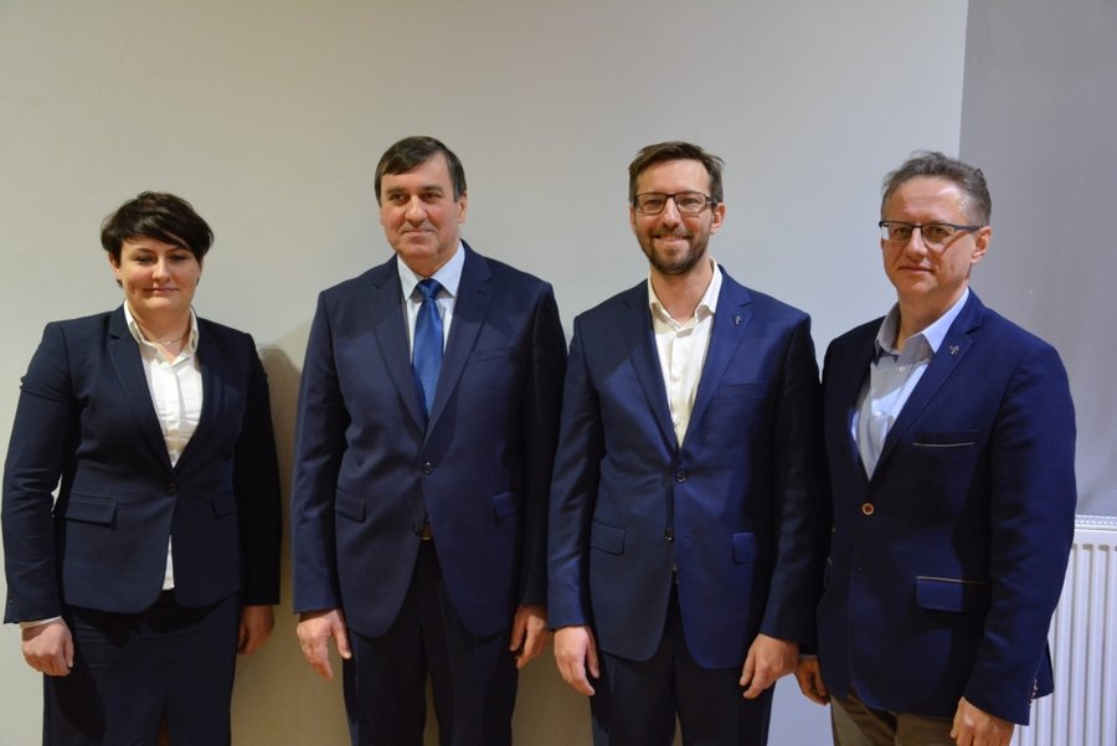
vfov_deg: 29.9
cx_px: 558
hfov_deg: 43.6
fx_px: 1397
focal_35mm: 45
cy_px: 373
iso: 1600
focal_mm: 30
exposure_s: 1/30
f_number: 4.2
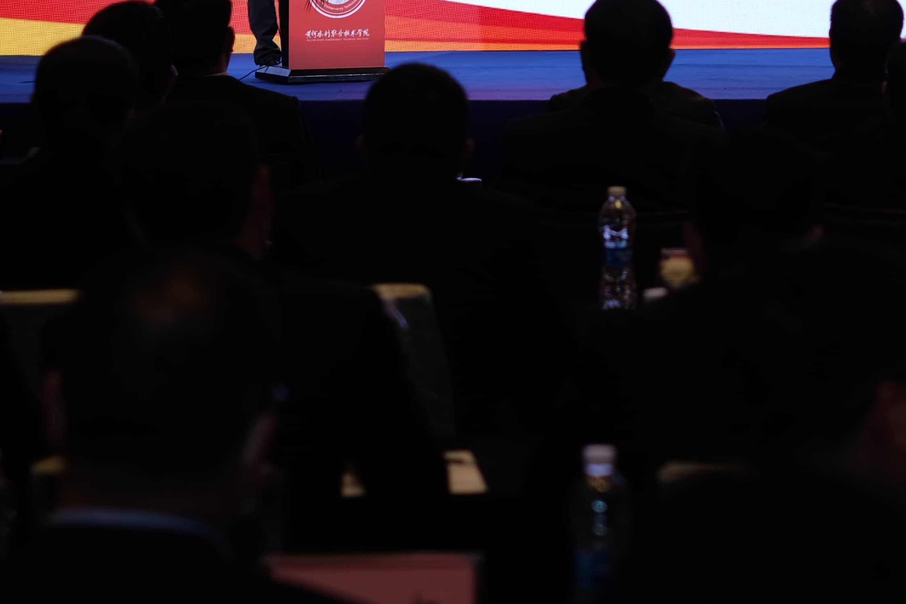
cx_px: 777
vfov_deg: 9.5
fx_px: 3574
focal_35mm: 142
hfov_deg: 14.3
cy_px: -156
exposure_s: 1/200
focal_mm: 35
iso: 100
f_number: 1.8
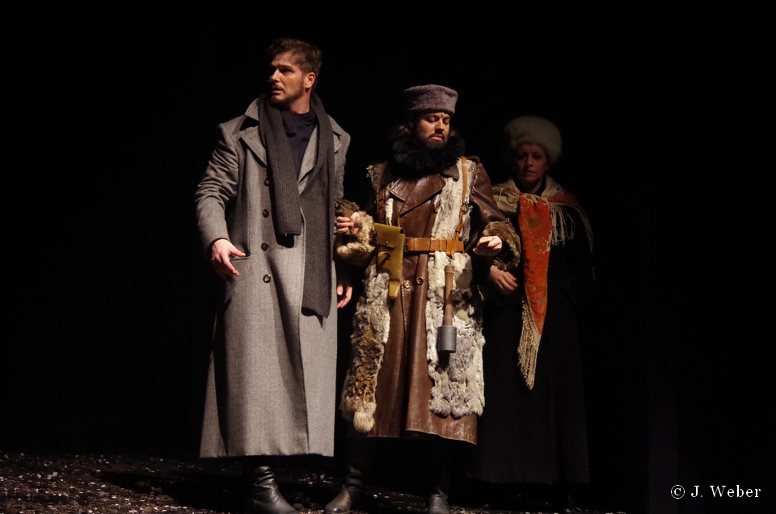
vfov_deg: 9.6
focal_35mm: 142
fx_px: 3055
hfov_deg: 14.5
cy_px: 257
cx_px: 388
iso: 3200
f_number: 4.5
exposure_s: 1/125
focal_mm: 95
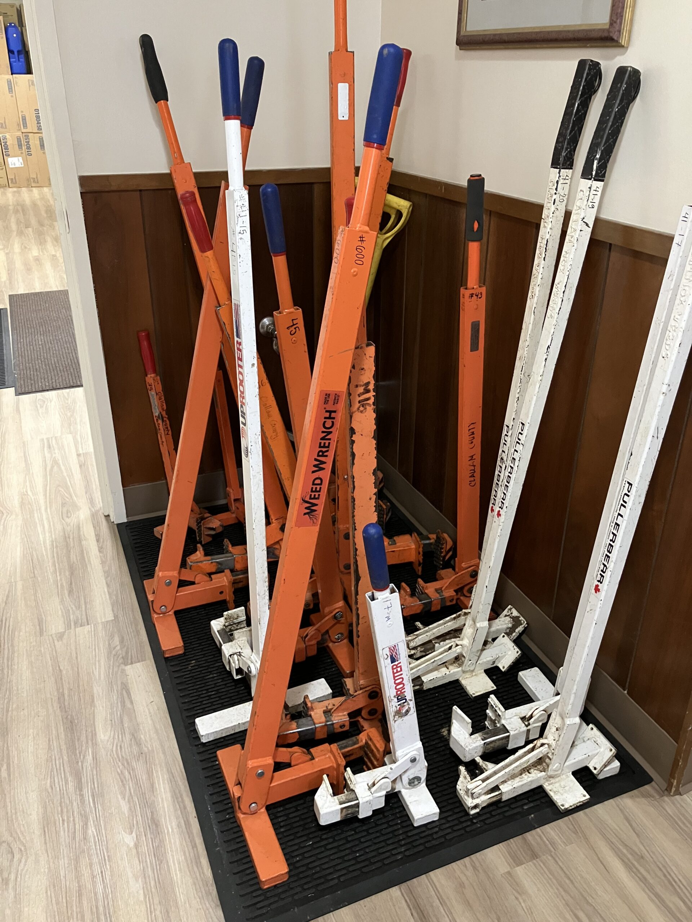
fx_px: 746
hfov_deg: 49.7
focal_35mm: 28
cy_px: 461
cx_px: 346
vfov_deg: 63.4
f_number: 1.8
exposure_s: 1/30
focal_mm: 3.99
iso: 400
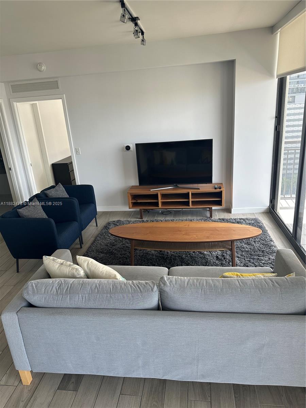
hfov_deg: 56.8
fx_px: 283
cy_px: 204
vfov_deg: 71.6
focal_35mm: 24
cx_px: 153
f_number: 1.78
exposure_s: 1/121
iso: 100
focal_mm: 6.86
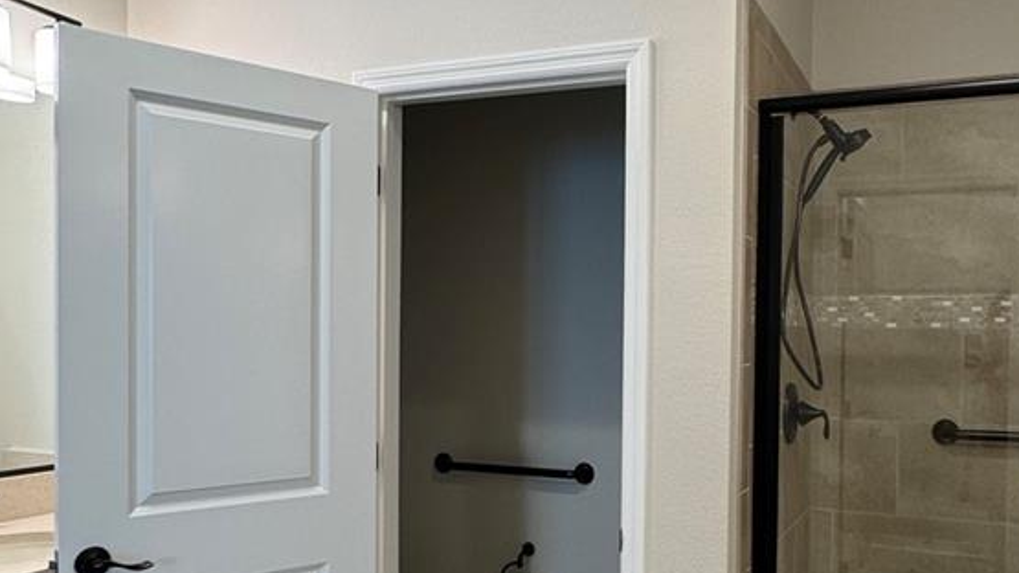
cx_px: 635
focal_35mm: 33
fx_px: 892
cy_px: 351
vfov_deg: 35.5
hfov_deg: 58.8
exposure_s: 1/60
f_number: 2.2
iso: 160
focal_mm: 2.22
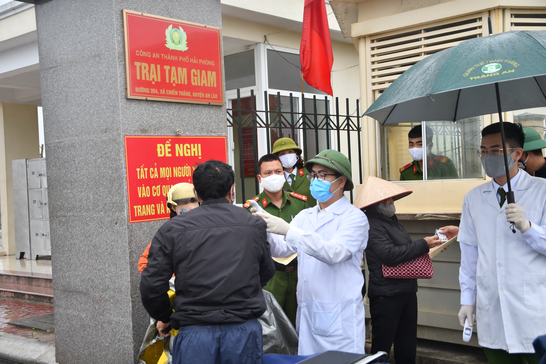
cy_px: 182
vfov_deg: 29.9
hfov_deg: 43.6
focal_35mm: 45
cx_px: 273
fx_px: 682
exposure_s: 1/200
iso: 400
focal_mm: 30
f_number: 4.5
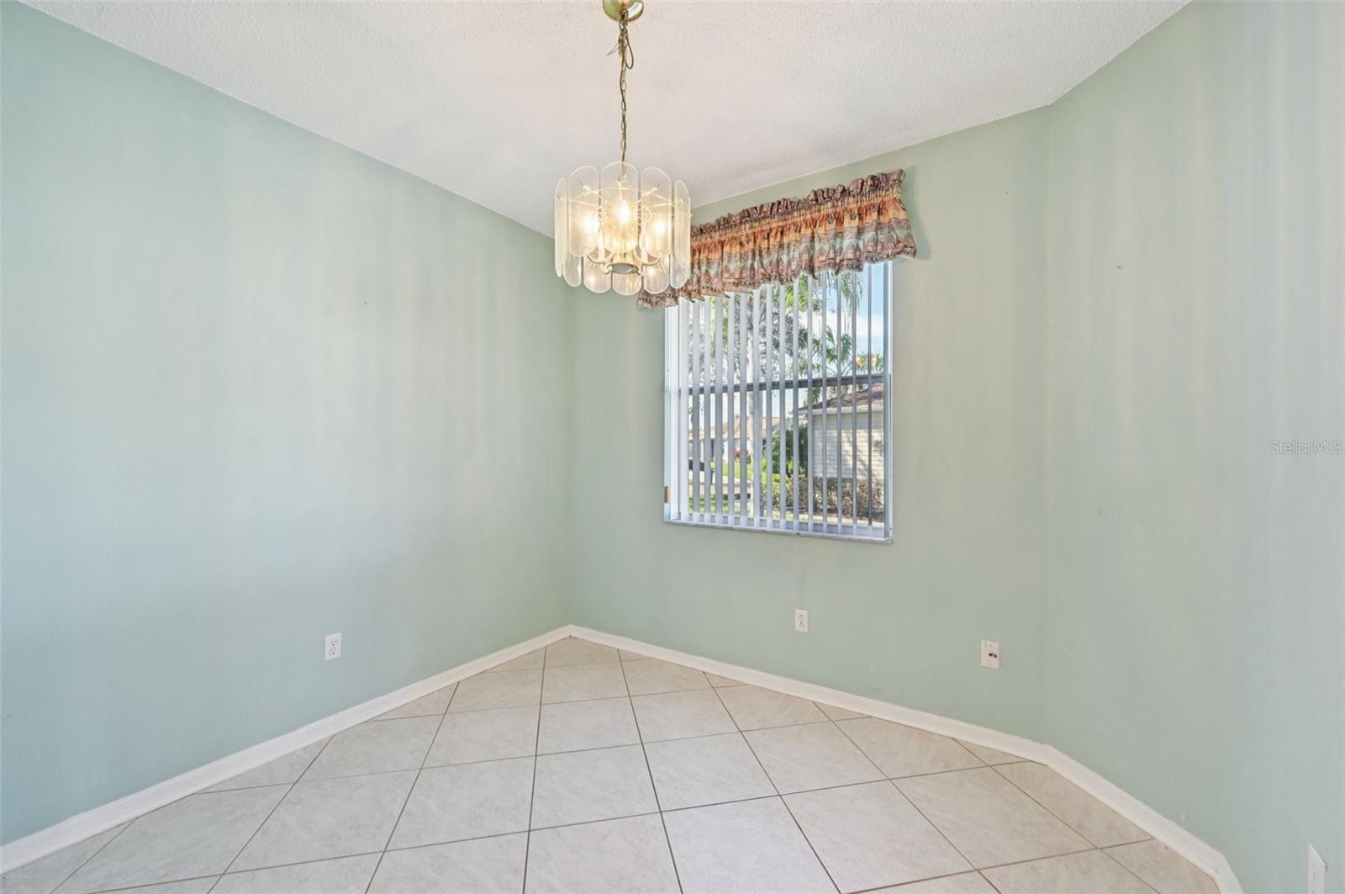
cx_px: 672
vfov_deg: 81.1
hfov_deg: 104.3
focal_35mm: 14
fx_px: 522
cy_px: 447
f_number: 8
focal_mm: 14
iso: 400
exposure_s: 1/60
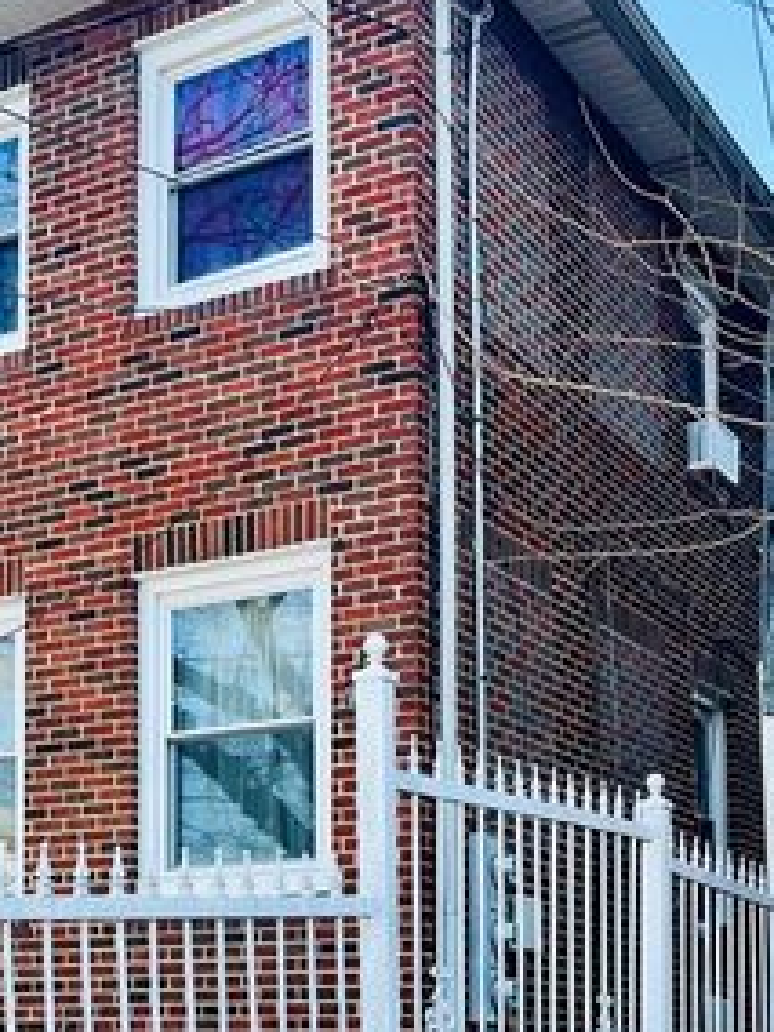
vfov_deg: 30.6
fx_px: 1819
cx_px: 207
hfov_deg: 23.8
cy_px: 878
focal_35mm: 61
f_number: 1.6
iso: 50
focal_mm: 5.1
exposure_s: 1/527
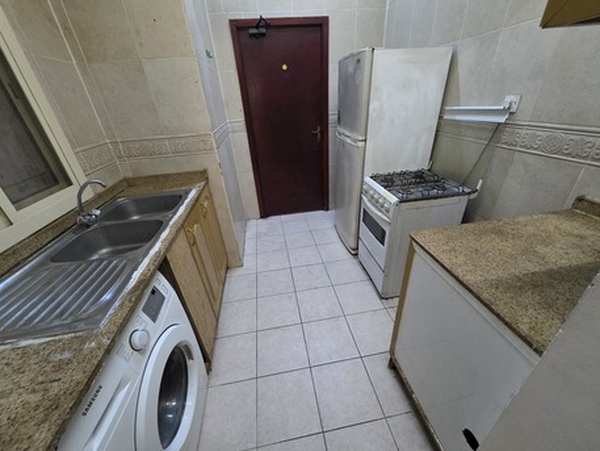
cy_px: 226
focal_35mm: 13
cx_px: 300
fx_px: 225
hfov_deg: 106.2
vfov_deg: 89.9
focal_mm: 2.2
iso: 1000
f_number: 1.9
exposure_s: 1/50
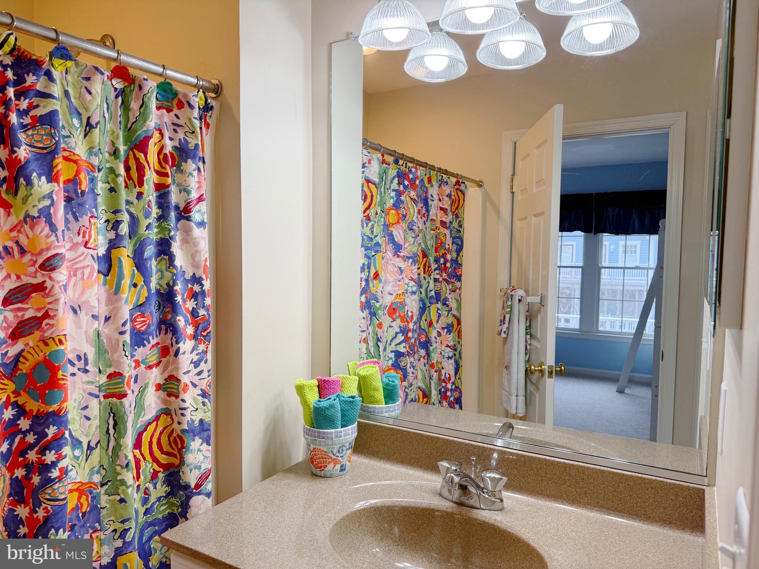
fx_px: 526
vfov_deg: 56.8
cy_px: 284
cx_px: 380
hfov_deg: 71.6
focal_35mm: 24
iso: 64
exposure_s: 1/120
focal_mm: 6.76
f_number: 1.78
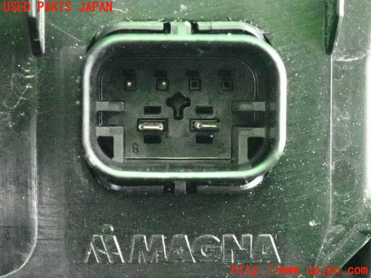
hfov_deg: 20.9
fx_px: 1007
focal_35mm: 94
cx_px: 186
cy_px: 139
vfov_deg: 15.7
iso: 12800
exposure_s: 1/100
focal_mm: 16.79
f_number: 4.7
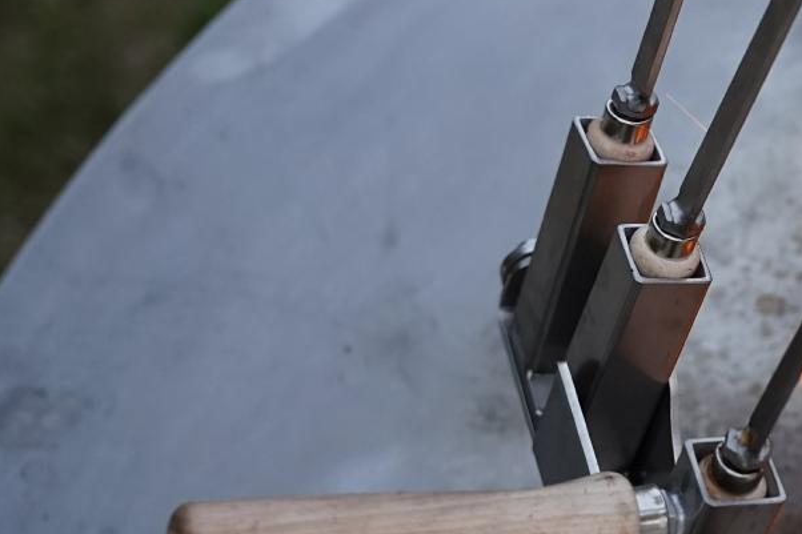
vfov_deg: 10.2
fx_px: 2984
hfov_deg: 14.5
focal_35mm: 134
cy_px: 174
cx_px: 1126
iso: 1000
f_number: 3.2
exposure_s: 1/160
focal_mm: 42
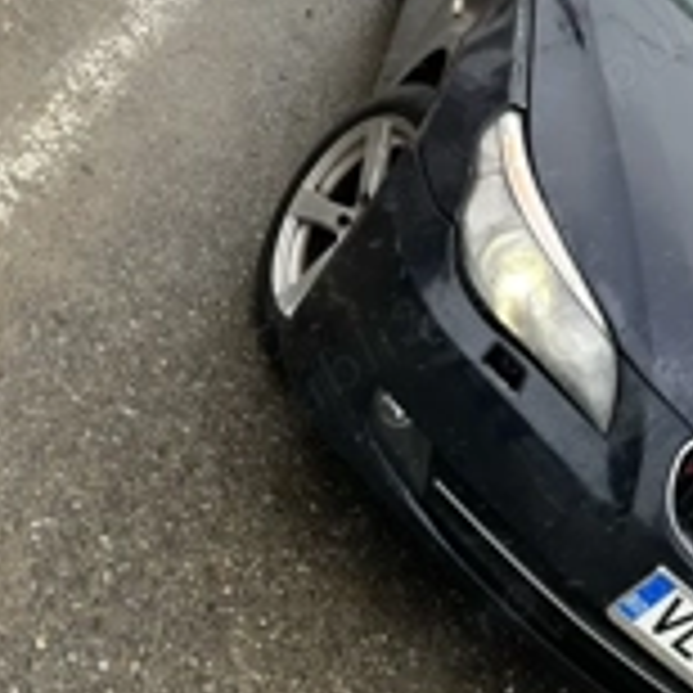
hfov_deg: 30.8
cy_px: 392
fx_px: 1246
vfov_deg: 31.1
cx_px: 482
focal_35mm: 55
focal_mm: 6.86
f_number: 1.78
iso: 64
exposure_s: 1/204
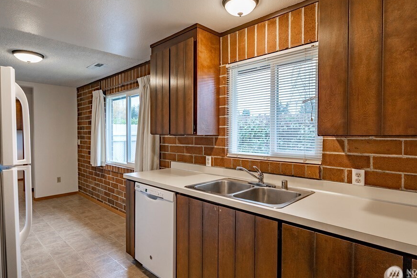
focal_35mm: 20
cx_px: 206
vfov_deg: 61.5
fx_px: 232
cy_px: 113
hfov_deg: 84.0
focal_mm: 16
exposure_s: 1/40
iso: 200
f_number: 5
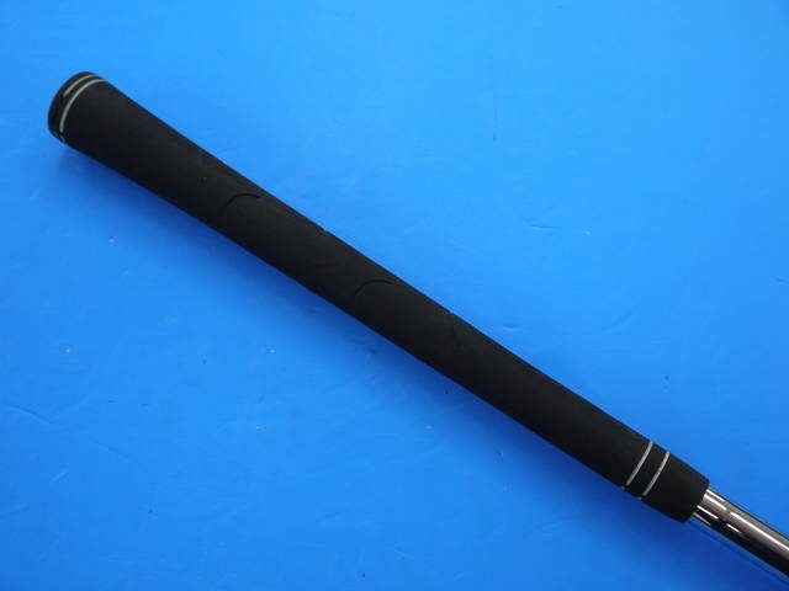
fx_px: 957
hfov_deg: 44.8
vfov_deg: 34.3
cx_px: 394
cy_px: 296
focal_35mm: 42
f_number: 4.3
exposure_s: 1/125
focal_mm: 21
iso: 400
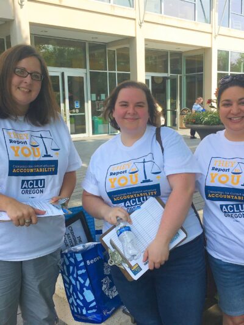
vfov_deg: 61.6
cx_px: 122
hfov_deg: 48.2
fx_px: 272
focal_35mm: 29
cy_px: 162
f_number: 2.2
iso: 25
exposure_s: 1/810
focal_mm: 4.15
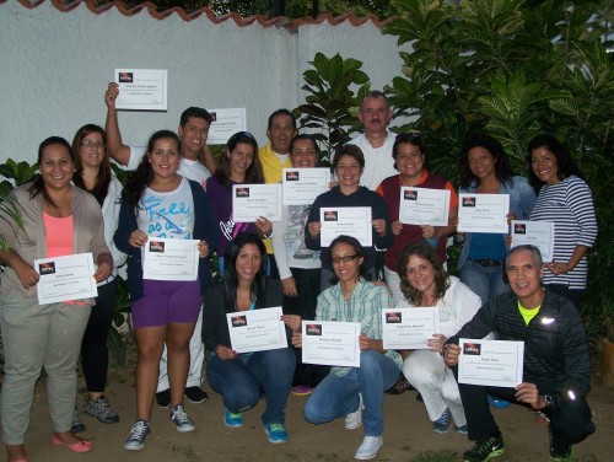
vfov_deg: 30.3
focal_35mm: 48
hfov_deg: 39.6
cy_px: 231
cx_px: 307
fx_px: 852
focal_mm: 8
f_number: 3
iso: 160
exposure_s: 1/60
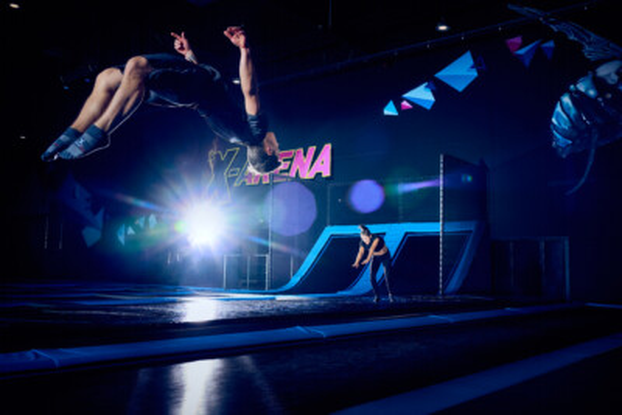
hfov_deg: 55.8
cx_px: 311
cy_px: 208
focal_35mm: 34
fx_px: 588
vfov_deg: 38.9
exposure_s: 1/125
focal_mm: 34
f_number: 7.1
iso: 800
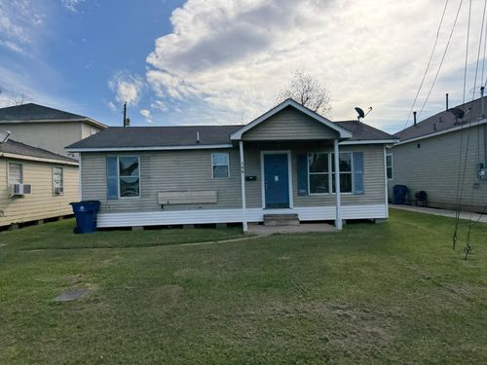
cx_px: 244
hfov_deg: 71.6
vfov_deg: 56.8
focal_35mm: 24
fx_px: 338
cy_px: 182
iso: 125
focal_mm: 6.76
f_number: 1.78
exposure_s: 1/10309
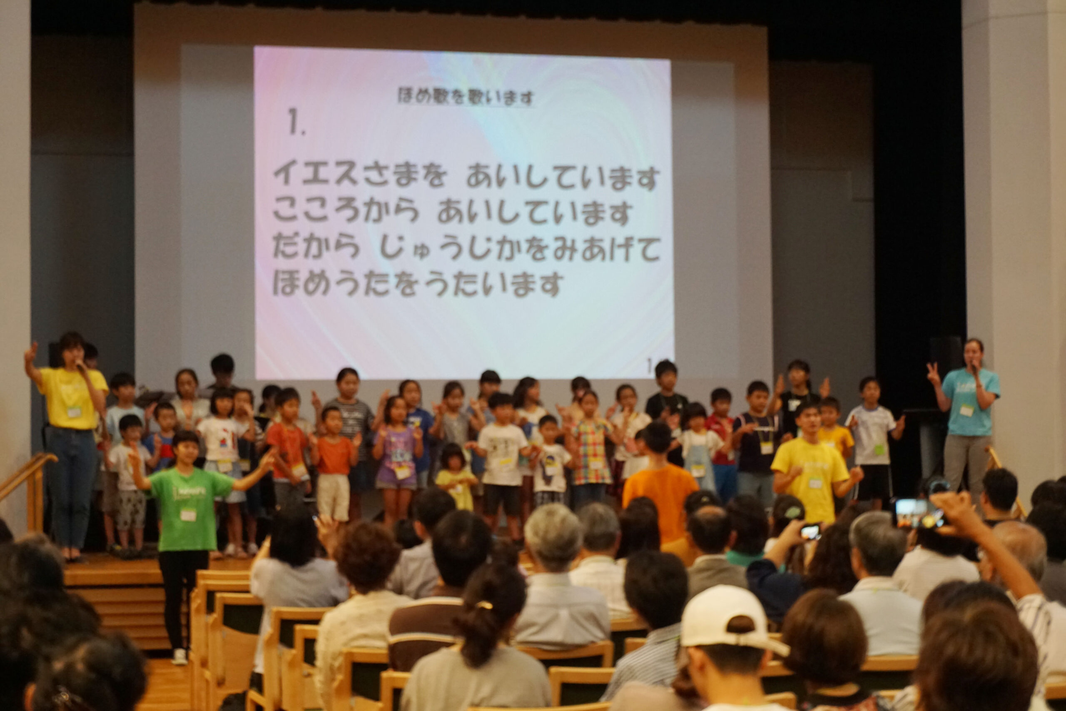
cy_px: 356
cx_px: 533
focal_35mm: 75
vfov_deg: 18.2
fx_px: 2221
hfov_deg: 27.0
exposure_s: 1/80
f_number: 5.6
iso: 1600
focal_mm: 50
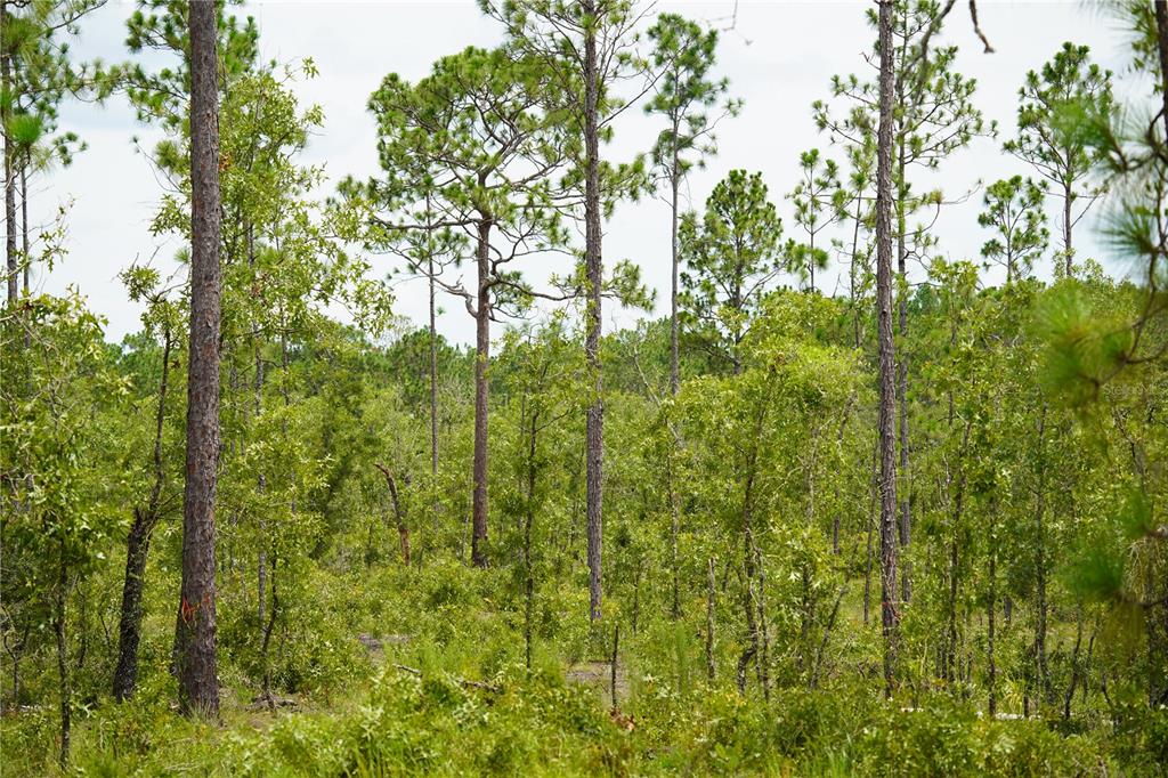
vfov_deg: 9.1
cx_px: 584
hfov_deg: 13.7
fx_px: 4865
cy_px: 389
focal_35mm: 150
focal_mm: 150
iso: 100
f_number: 7.1
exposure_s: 1/200
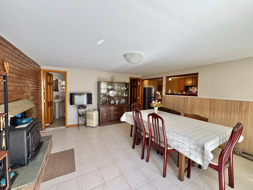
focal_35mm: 14
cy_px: 95
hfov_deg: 102.1
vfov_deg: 85.7
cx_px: 126
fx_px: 102
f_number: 2.2
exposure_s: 1/120
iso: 200
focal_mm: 2.22
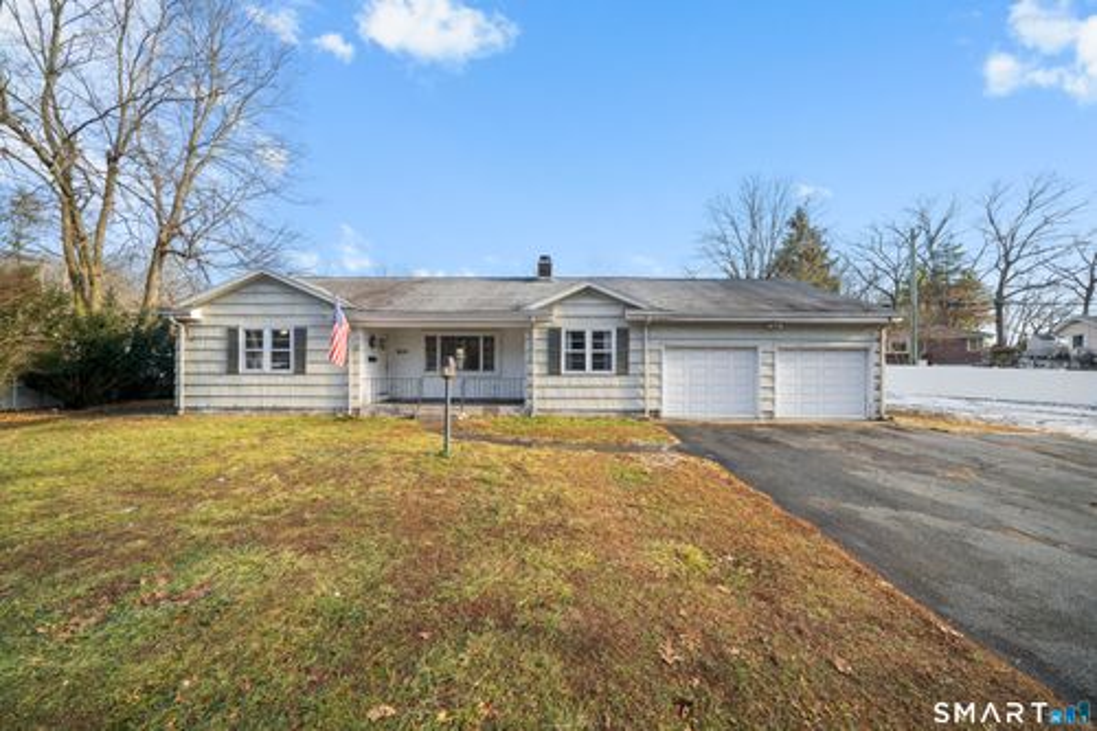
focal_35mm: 12
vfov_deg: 90.0
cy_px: 366
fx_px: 366
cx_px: 548
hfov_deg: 112.6
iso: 320
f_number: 7.1
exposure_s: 1/200
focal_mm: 12
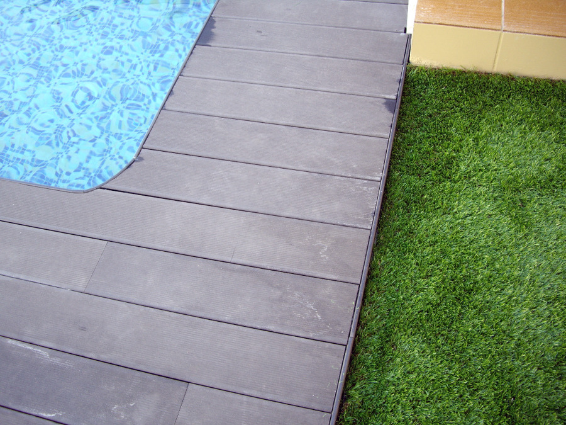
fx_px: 621
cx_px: 283
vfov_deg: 37.7
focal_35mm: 38
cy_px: 212
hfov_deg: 49.0
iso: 100
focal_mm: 7.9
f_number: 2.8
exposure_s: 1/50
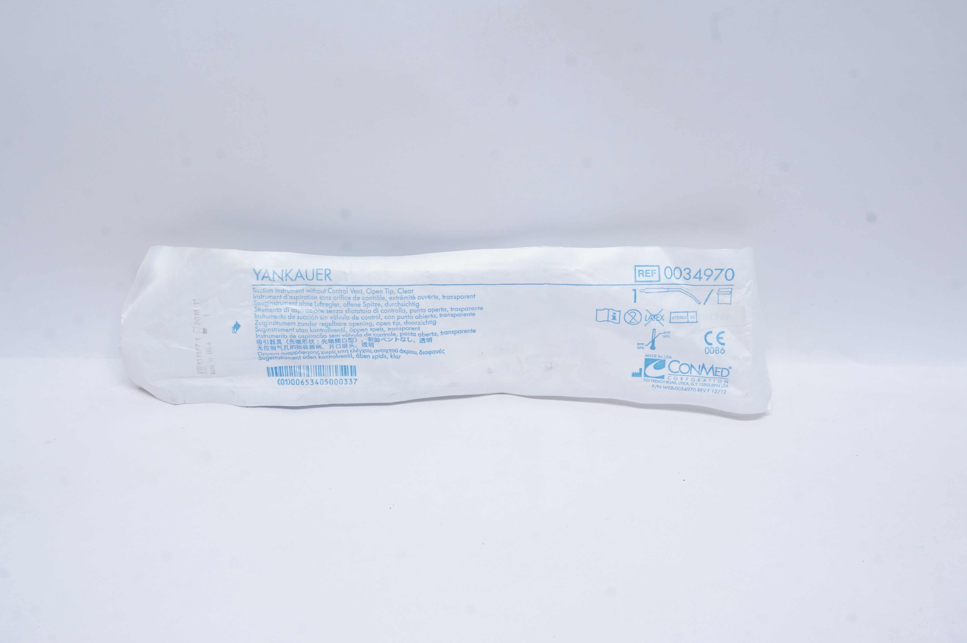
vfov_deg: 32.9
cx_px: 484
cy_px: 322
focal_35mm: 40
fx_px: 1087
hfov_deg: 48.0
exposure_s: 1/6
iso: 400
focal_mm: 27
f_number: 14
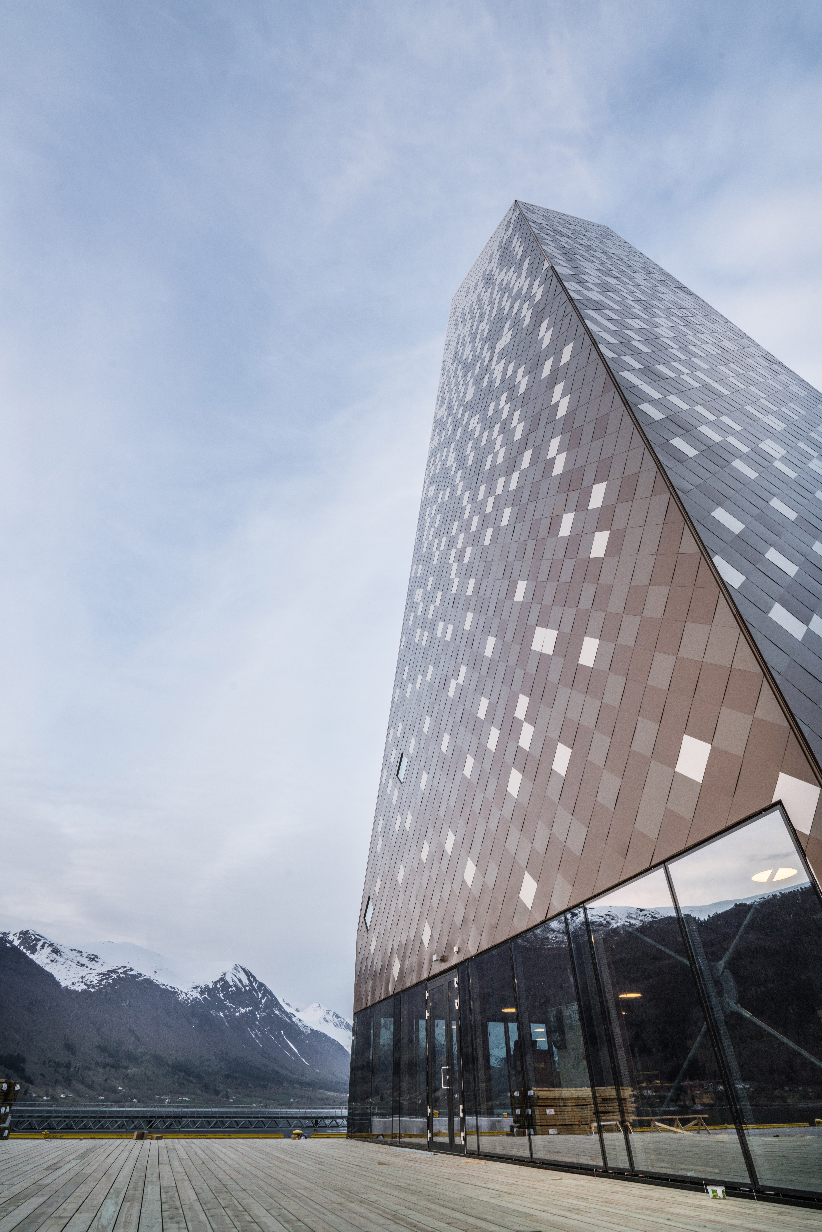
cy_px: 616
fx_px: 548
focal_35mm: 16
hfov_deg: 73.8
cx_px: 411
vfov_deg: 96.7
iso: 200
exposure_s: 1/20
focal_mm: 16
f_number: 13
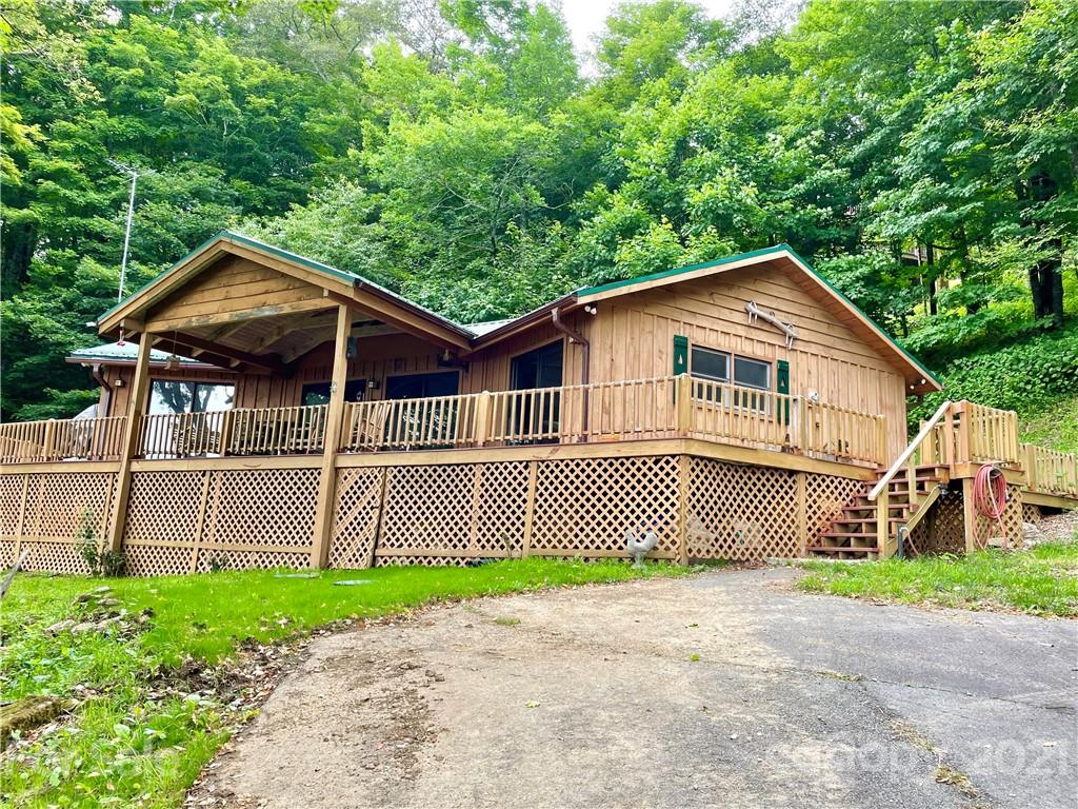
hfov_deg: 67.3
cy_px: 404
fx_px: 810
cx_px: 539
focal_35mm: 26
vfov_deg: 53.1
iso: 32
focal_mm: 4.2
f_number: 1.6
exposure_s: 1/216
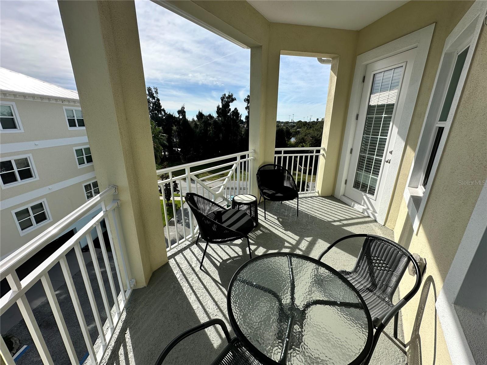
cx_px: 244
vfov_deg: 85.7
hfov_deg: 102.1
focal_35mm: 14
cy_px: 182
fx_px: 197
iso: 50
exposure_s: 1/1453
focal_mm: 2.22
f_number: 2.2
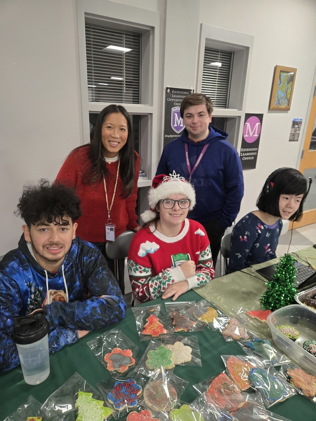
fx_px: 280
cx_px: 158
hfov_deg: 58.9
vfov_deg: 73.9
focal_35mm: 23
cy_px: 210
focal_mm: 5.4
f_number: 1.8
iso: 500
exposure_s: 1/120
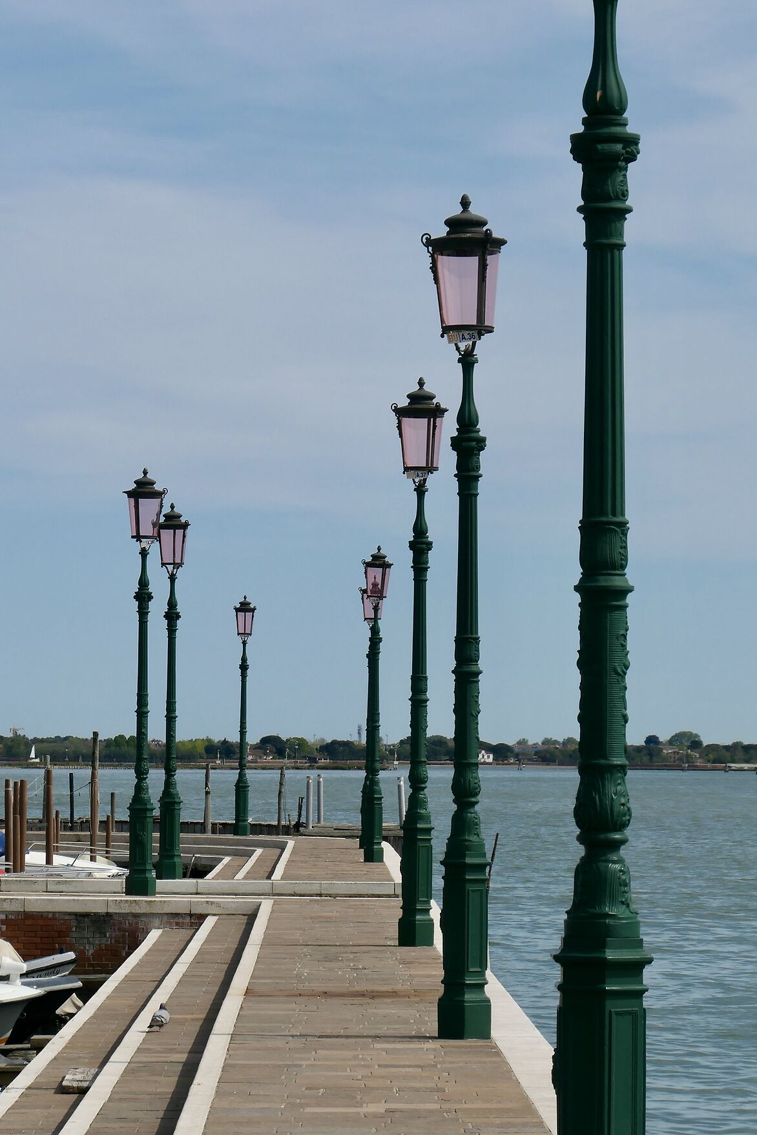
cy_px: 431
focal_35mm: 172
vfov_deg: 11.9
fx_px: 5425
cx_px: 243
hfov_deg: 8.0
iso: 200
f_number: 8
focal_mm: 46.2
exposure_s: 1/1000
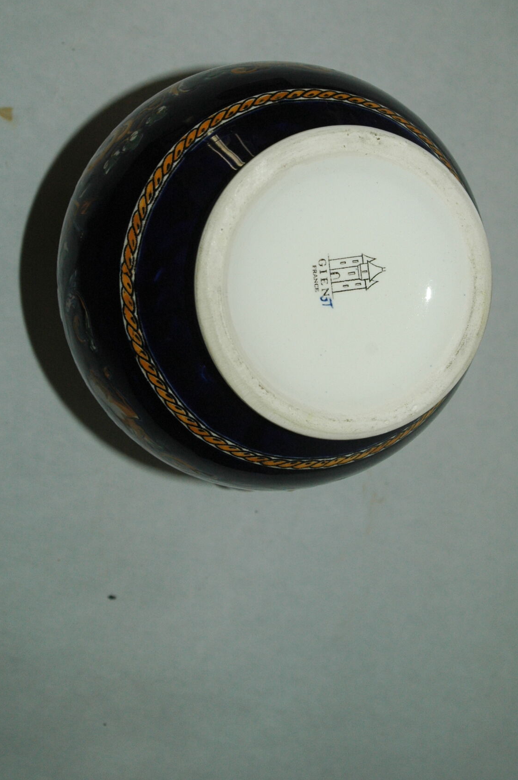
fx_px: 1212
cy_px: 268
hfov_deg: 24.1
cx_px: 307
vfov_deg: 35.4
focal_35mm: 56
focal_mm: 28
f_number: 7.1
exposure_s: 1/125
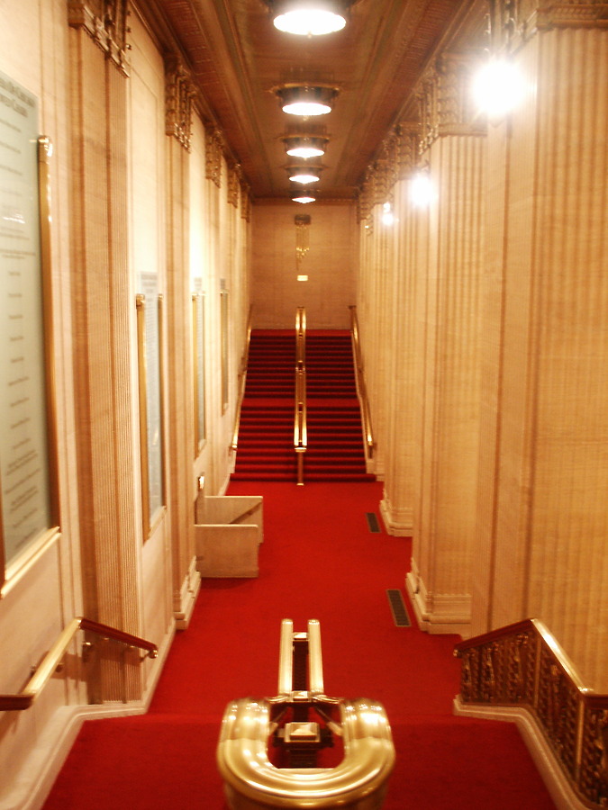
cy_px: 405
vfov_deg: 52.6
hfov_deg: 40.7
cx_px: 304
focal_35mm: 35
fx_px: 820
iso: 200
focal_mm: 7.18
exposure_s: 1/3
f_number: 3
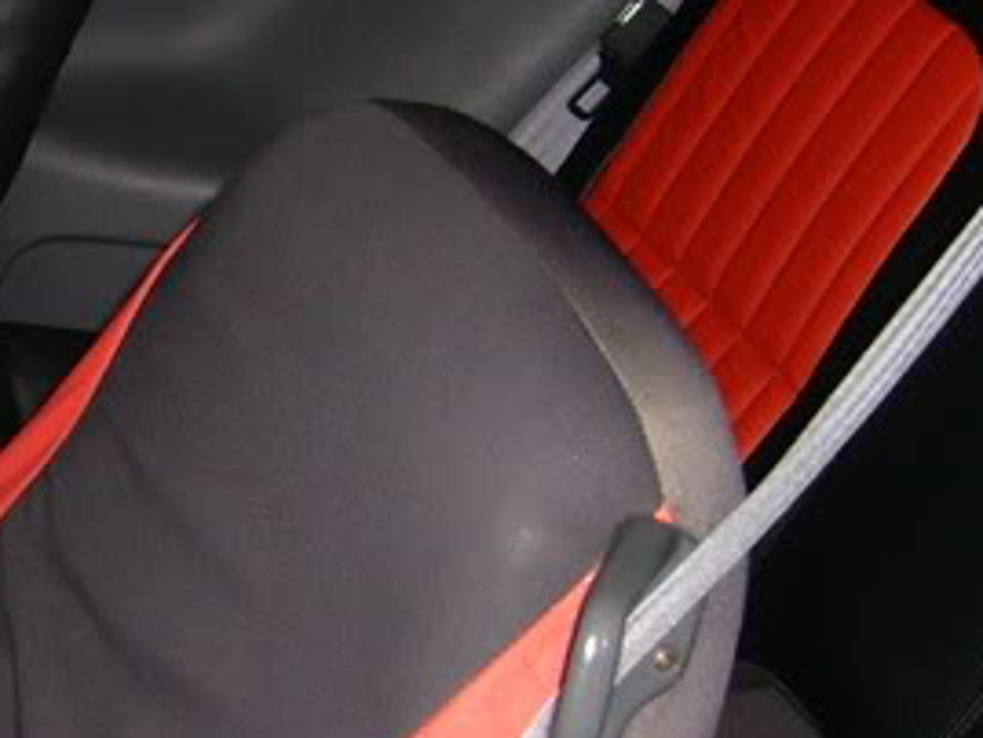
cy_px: 391
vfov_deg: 14.2
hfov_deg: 18.2
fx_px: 2955
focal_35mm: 104
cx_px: -106
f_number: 2.8
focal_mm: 5.8
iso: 100
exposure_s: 1/45
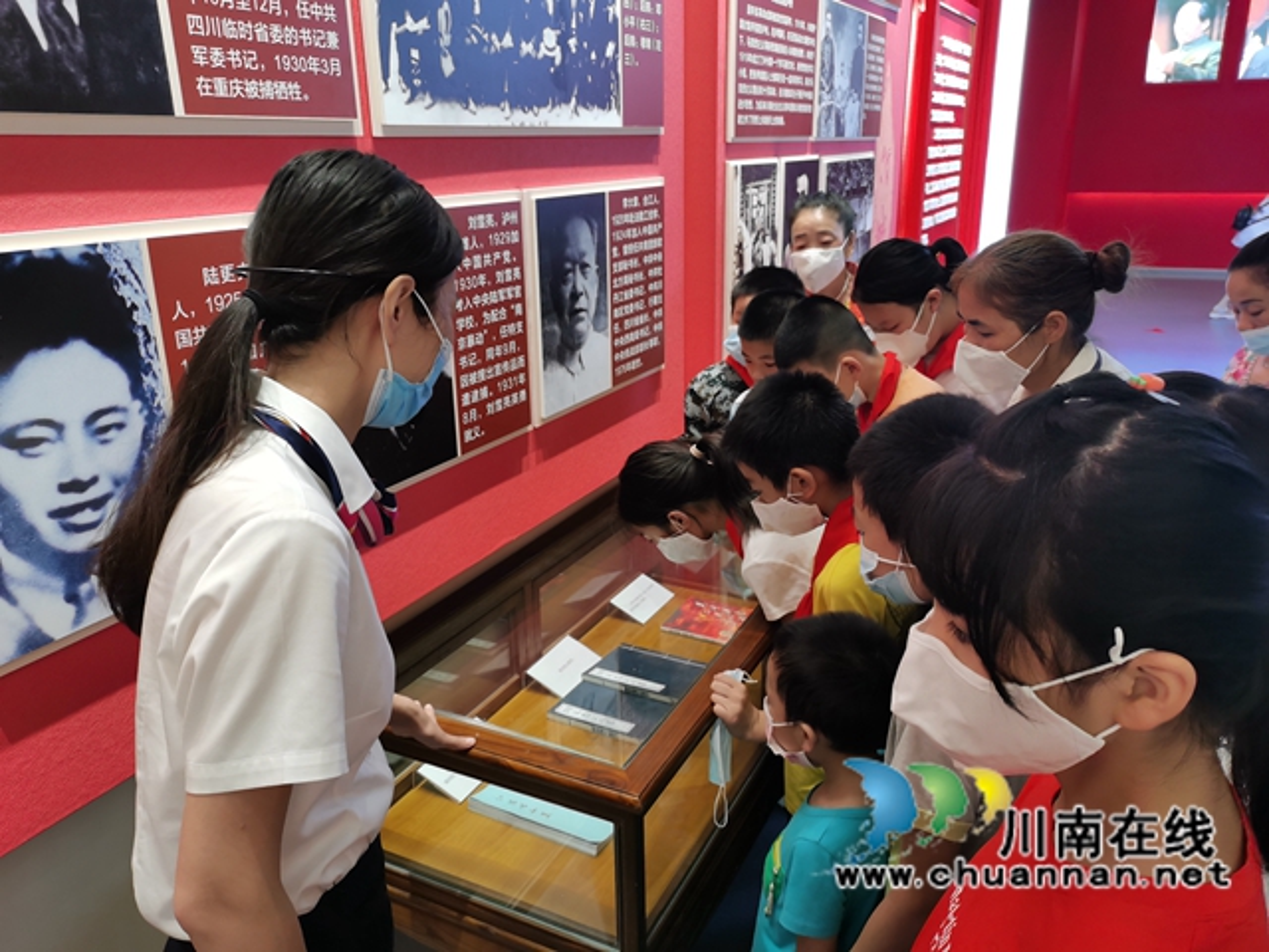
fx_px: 990
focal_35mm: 27
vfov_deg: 51.4
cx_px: 634
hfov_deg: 65.3
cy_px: 476
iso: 100
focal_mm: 5.58
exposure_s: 1/100
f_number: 1.8
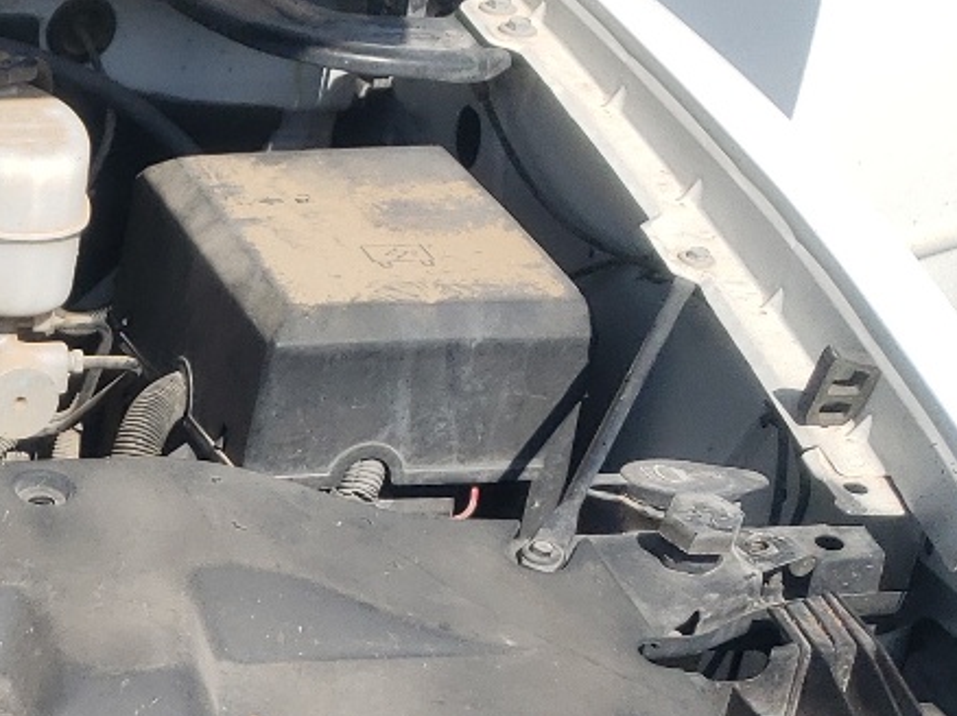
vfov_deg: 14.4
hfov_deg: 17.6
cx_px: -634
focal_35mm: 95
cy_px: 1113
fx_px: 2625
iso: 50
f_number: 1.5
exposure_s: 1/2500
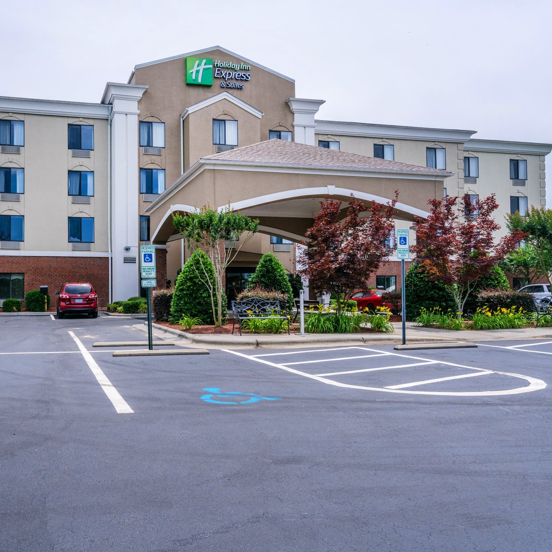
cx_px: 172
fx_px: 523
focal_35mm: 29
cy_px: 285
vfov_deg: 55.6
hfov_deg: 54.2
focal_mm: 22
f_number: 8
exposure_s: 1/1600
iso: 320
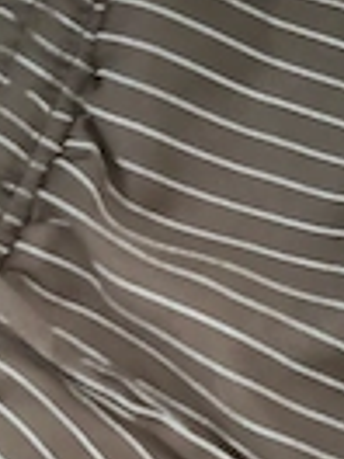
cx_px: 80
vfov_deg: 24.2
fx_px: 1047
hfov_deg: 18.5
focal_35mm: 79
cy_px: 393
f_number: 1.5
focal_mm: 5.7
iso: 1250
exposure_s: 1/9
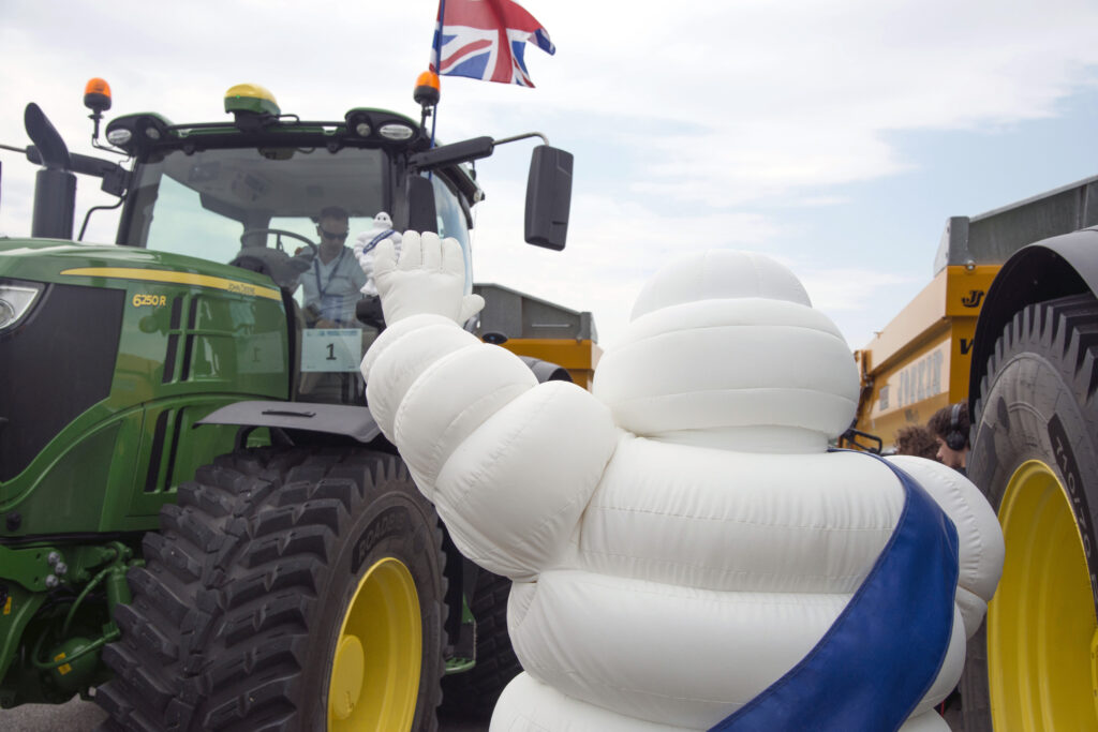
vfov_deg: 35.1
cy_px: 366
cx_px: 549
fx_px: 1159
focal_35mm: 38
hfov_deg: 50.7
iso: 400
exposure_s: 1/1600
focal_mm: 38
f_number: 6.3
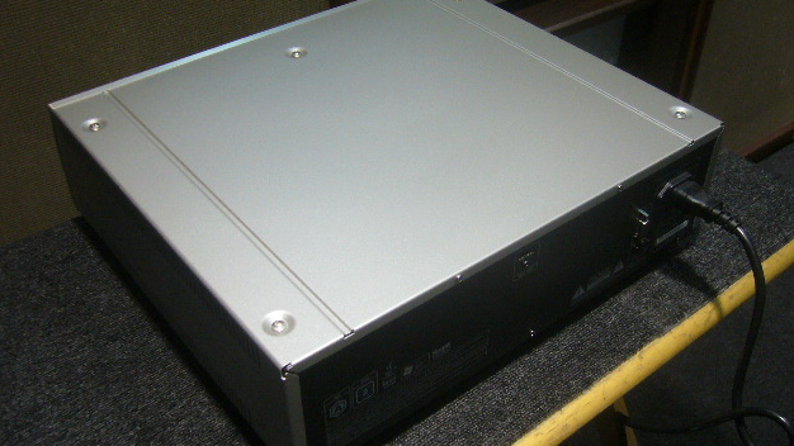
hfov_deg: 51.6
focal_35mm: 39
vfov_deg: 30.4
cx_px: 398
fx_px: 821
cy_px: 224
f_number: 2.8
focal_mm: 5.8
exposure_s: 1/100
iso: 200
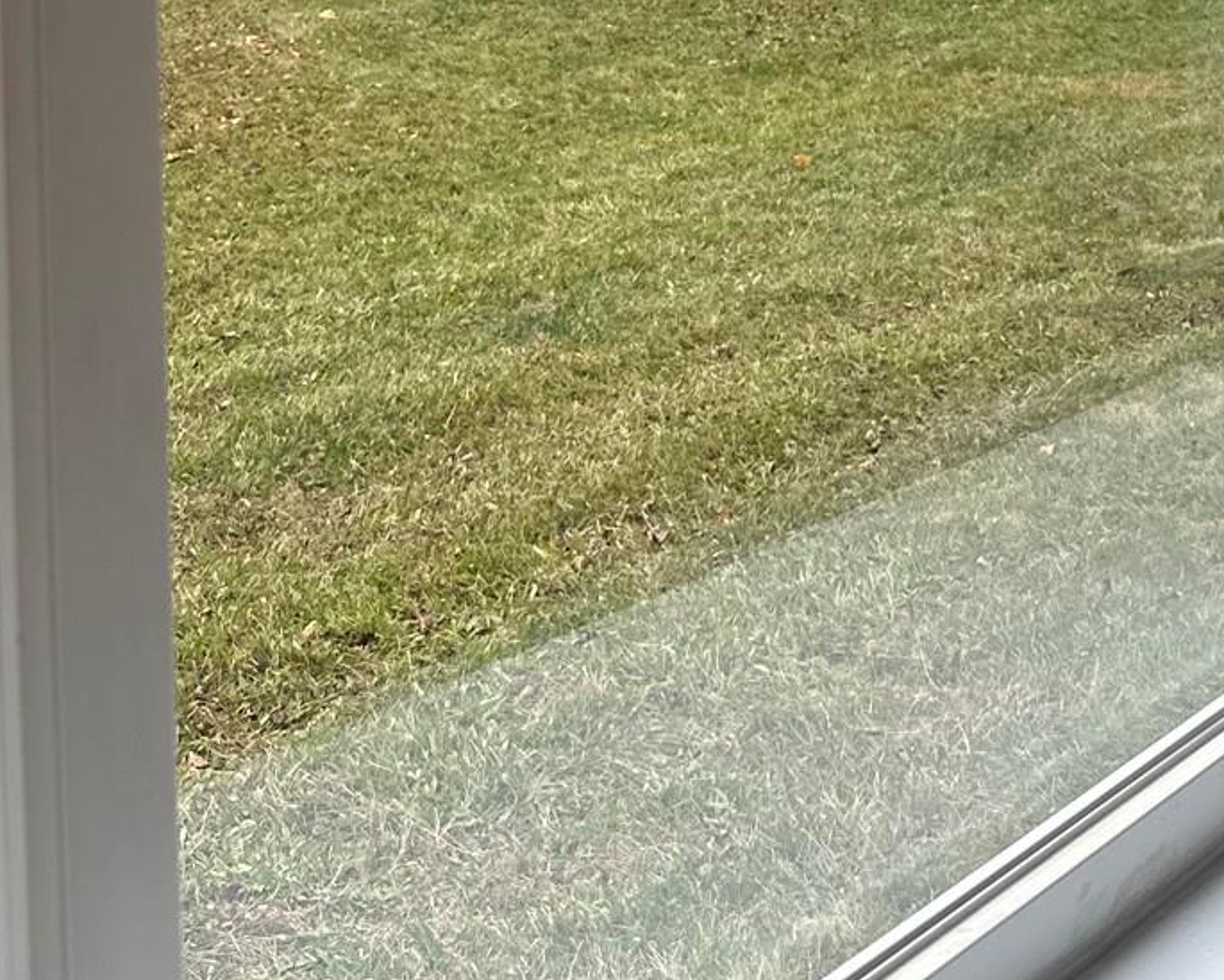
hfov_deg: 26.9
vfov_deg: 20.6
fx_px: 2536
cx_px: 859
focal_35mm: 70
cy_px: -159
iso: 80
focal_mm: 6.86
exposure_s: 1/594
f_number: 1.78
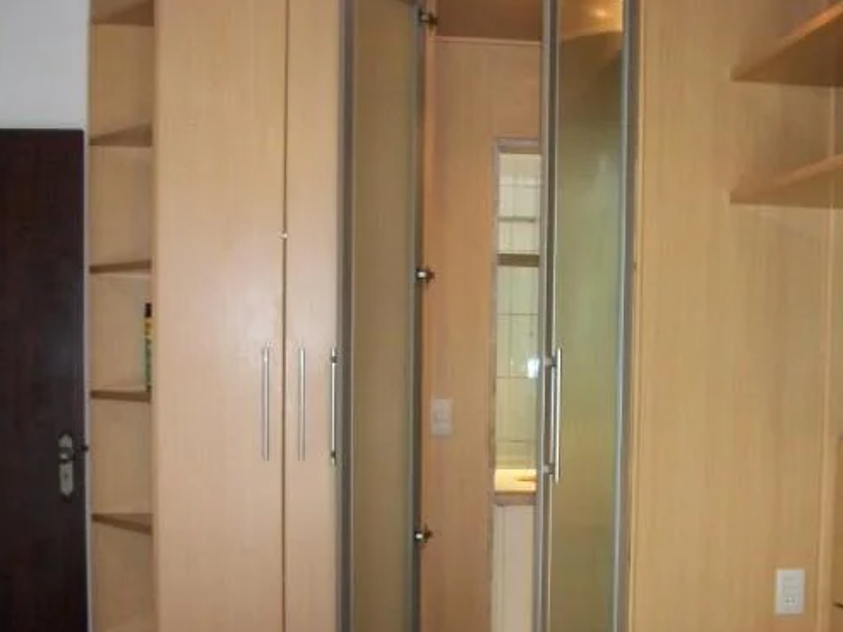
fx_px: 1266
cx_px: 483
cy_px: 509
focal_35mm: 52
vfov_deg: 27.5
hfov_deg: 36.7
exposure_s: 1/60
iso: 250
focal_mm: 5.7
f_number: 2.9
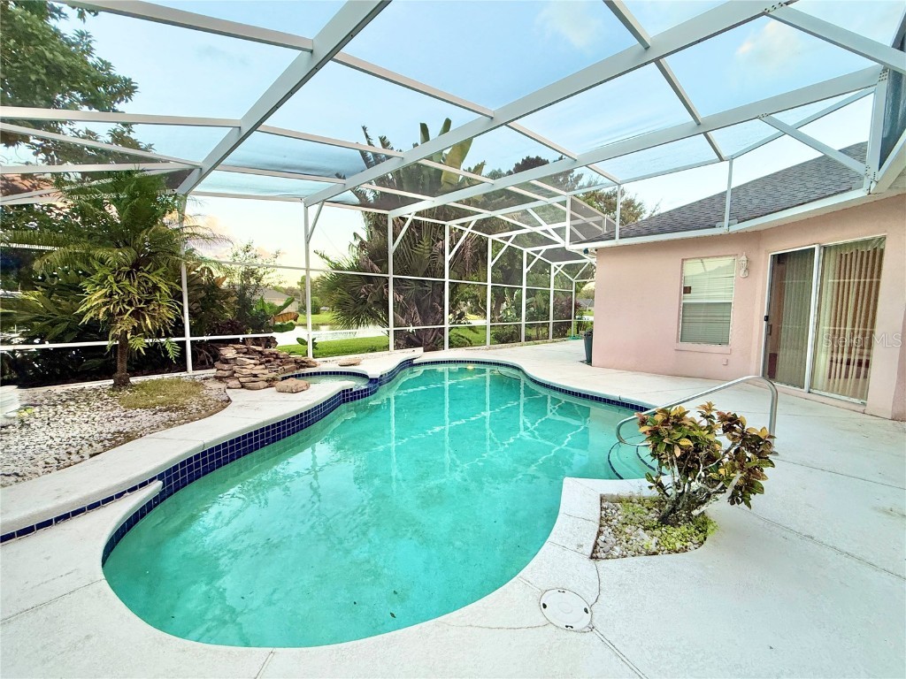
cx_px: 453
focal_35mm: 14
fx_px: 366
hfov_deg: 102.1
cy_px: 340
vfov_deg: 85.7
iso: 200
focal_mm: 2.22
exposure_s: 1/99
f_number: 2.2
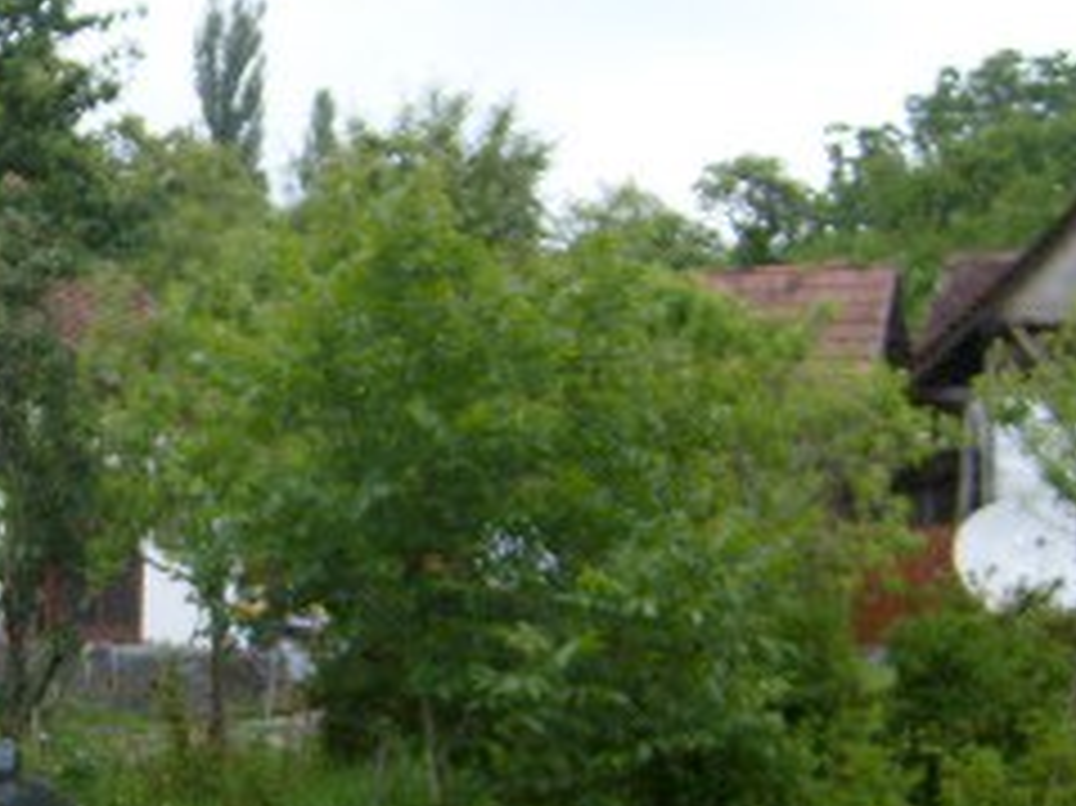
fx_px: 2734
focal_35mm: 88
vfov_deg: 16.5
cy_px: 738
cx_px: 59
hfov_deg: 21.6
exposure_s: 1/750
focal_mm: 5.8
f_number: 2.8
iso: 80
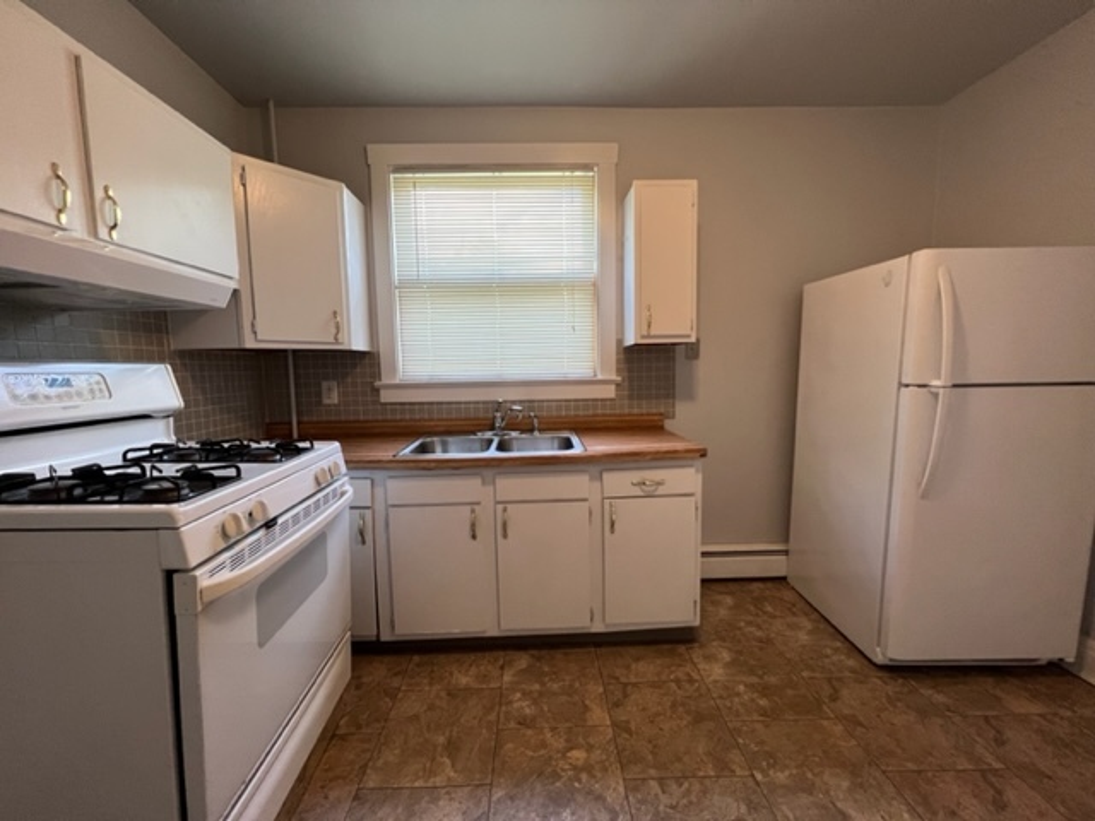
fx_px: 411
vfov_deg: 89.9
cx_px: 548
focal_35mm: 13
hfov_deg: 106.2
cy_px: 410
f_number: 1.8
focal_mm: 1.57
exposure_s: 1/60
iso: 160
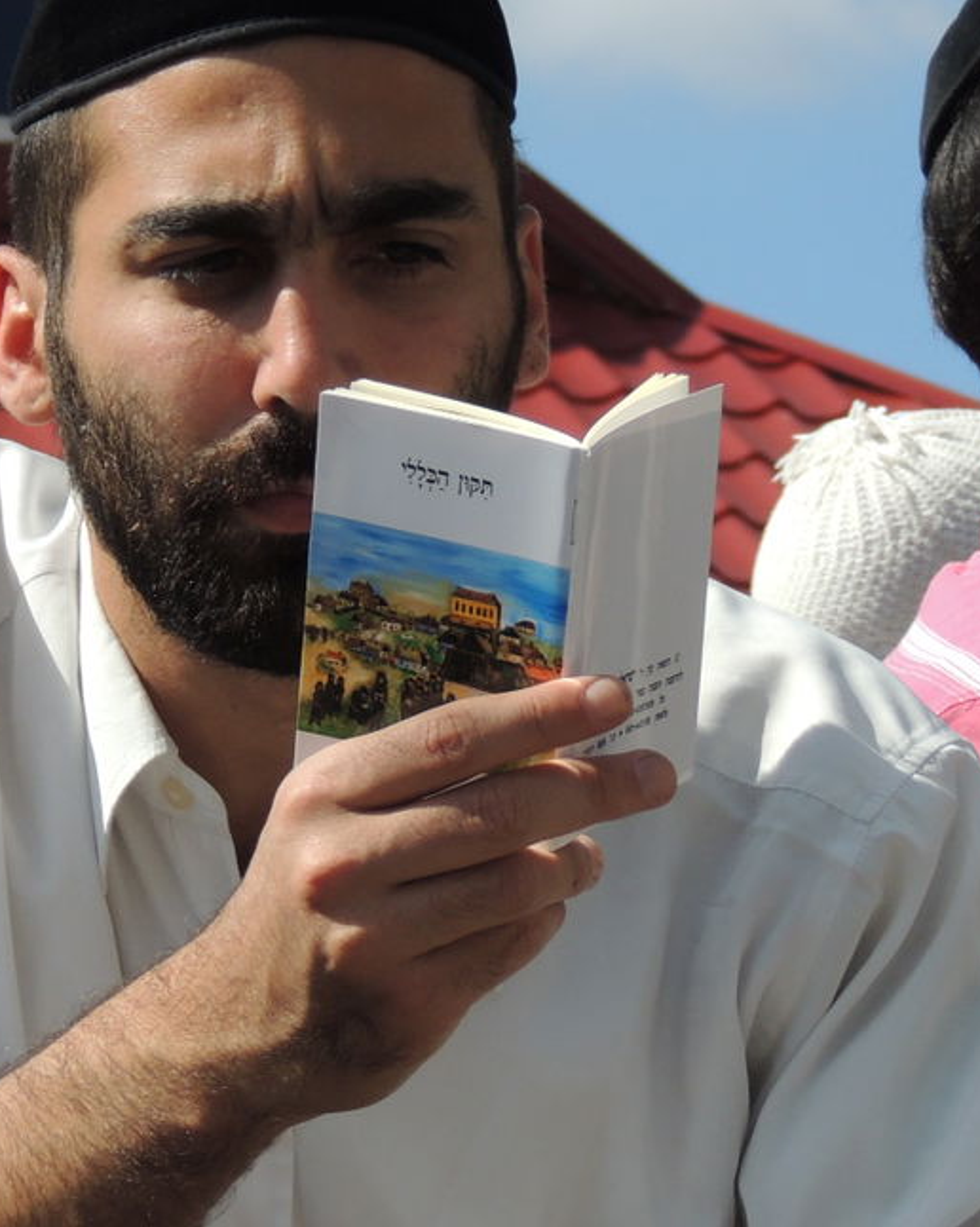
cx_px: 298
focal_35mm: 254
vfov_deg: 7.6
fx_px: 9218
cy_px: 357
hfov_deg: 6.1
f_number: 4.2
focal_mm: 21.4
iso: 100
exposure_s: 1/800
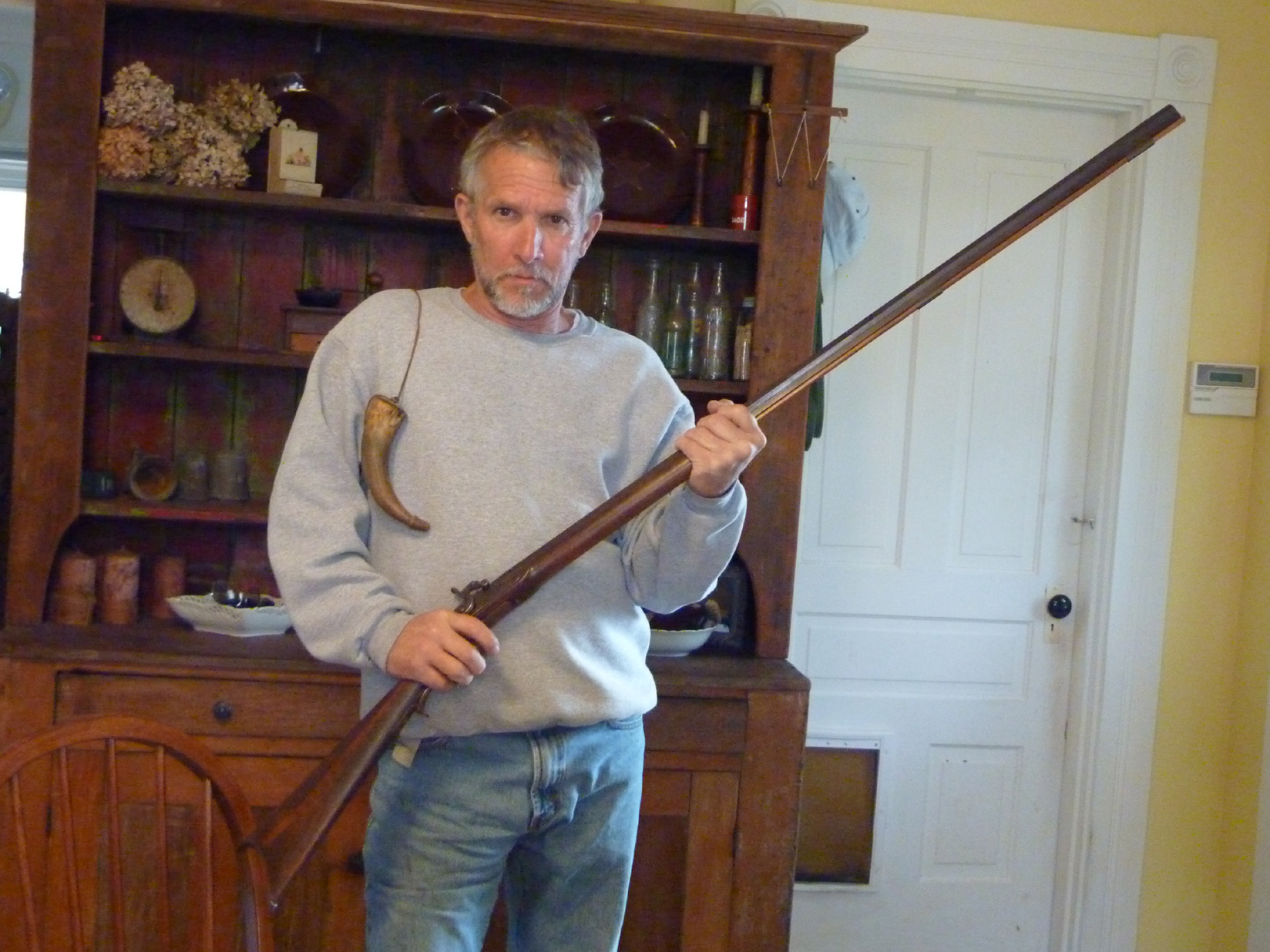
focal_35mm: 45
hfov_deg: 42.1
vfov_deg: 32.2
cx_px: 635
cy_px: 476
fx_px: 1651
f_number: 3.7
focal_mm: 7.3
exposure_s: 1/13
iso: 800
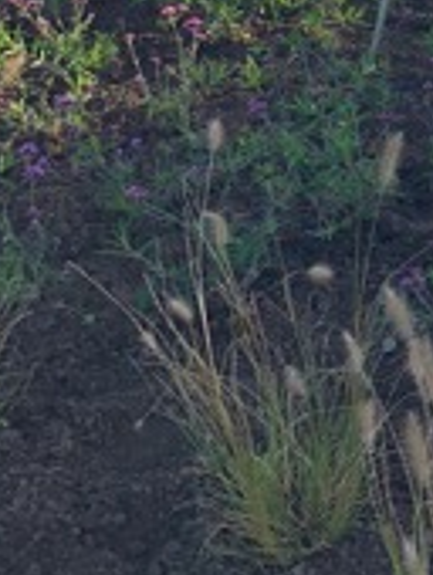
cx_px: 710
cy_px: -159
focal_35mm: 109
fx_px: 1813
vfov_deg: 17.0
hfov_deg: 12.7
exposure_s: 1/1116
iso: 20
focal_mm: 3.99
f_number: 1.8
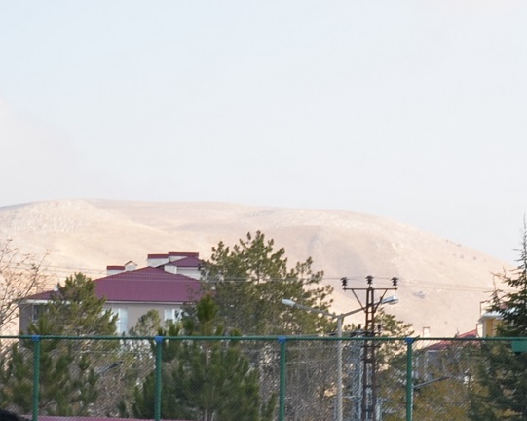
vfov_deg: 4.5
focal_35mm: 343
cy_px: 506
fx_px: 5346
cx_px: 632
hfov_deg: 5.6
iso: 200
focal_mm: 66
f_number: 8
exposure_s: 1/250
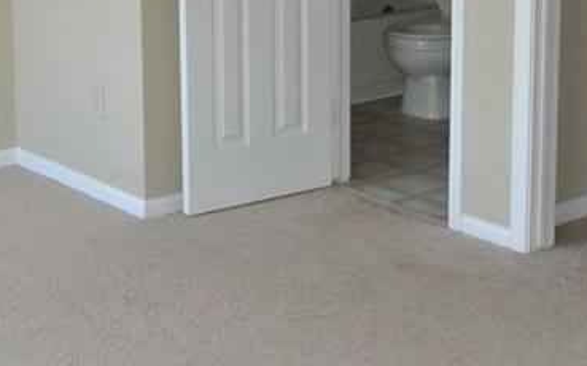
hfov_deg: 24.1
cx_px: 148
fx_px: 1359
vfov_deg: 15.1
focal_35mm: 85
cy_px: -6
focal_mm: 11.4
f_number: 5.6
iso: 1600
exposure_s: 1/60
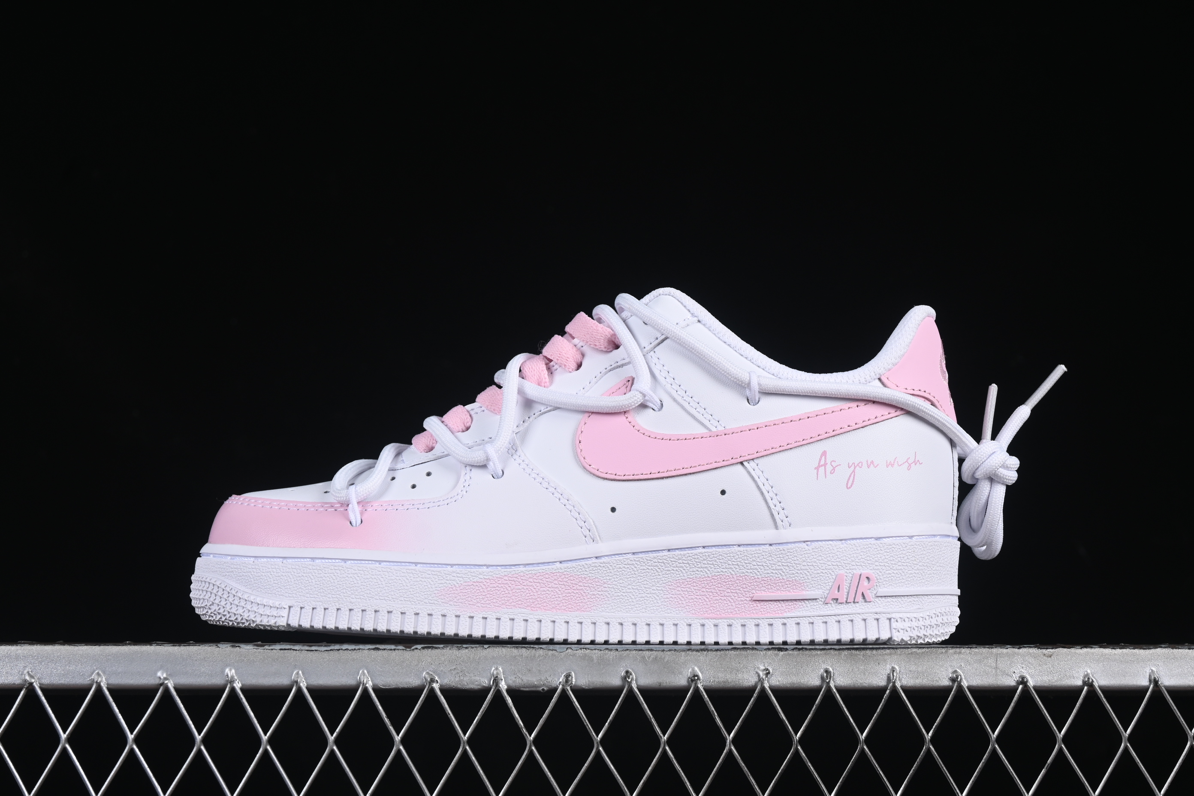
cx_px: 597
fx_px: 2487
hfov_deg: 27.0
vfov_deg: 18.2
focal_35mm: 75
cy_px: 398
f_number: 8
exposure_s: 1/80
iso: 160
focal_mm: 50
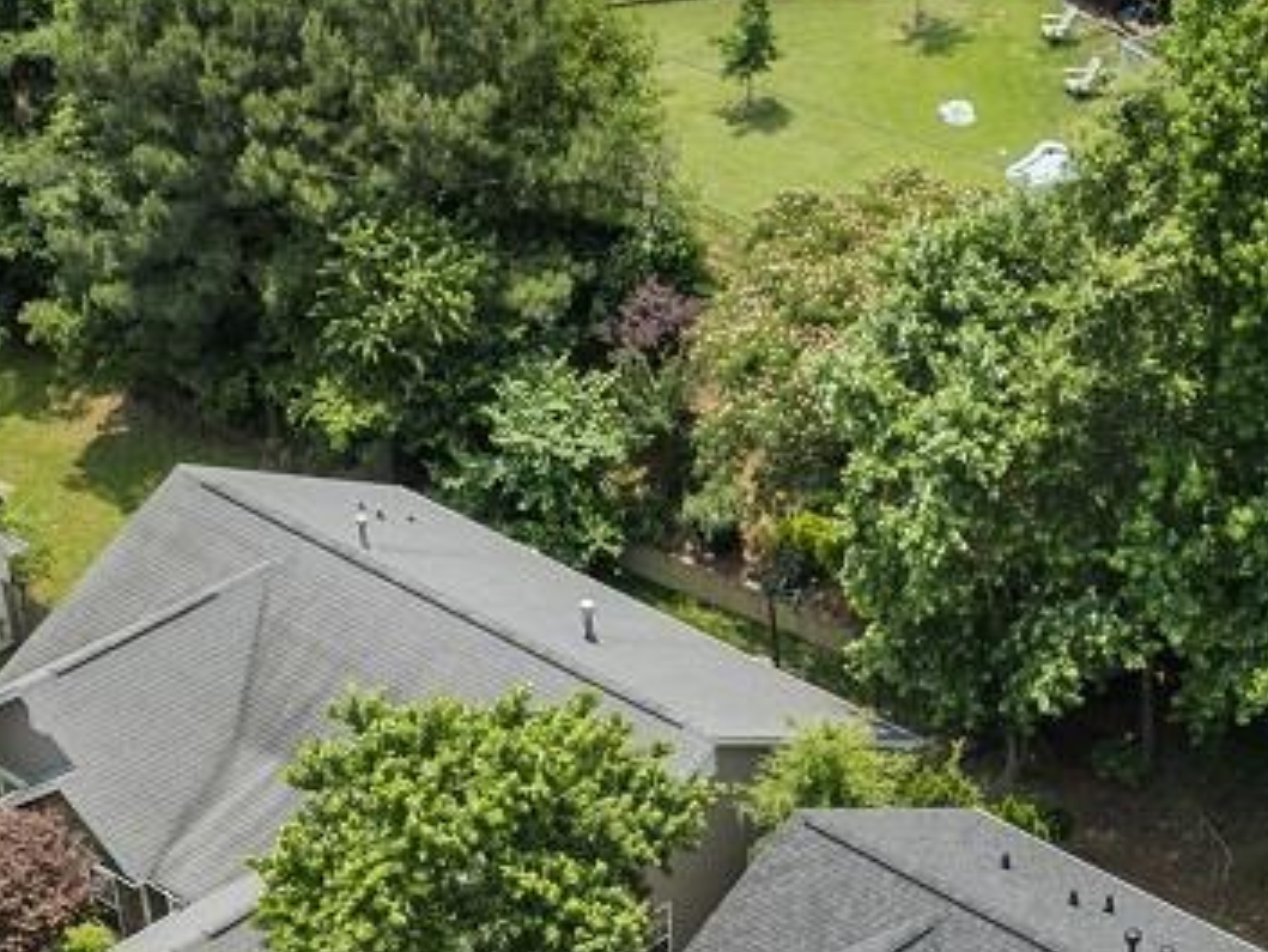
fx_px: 3188
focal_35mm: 87
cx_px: 833
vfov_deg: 15.9
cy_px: 1329
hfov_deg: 22.4
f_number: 2.8
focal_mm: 12.29
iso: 100
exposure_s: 1/1250
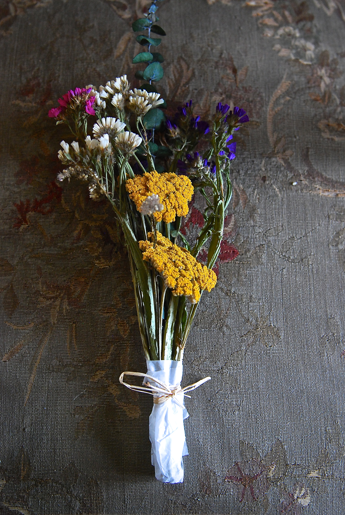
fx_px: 860
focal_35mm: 60
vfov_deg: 33.4
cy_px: 258
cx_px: 172
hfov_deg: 22.7
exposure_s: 1/40
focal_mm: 40
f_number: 4
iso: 800
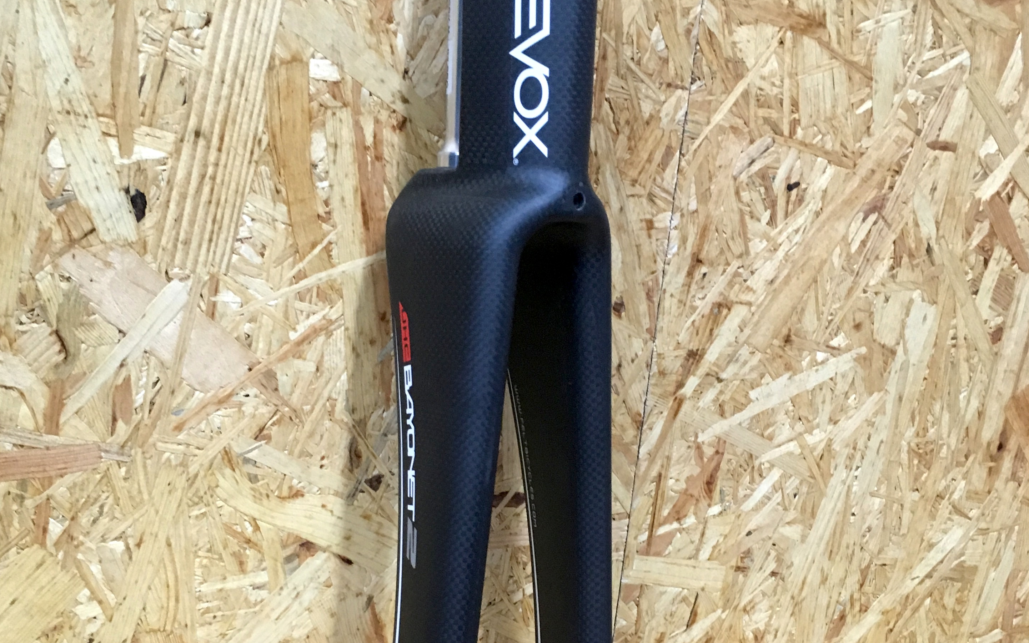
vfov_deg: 29.5
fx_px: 1206
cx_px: 503
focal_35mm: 43
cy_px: 459
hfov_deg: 46.2
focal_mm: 4.15
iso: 200
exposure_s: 1/33
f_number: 2.2
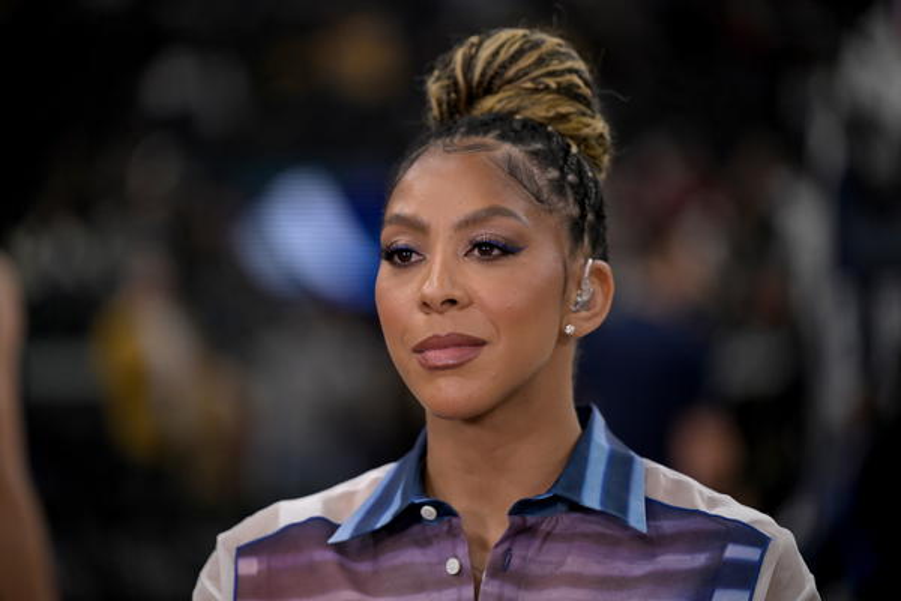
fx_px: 4129
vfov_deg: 8.3
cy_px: 300
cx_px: 450
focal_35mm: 165
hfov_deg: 12.5
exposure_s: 1/2500
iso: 2000
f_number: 2.8
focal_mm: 165
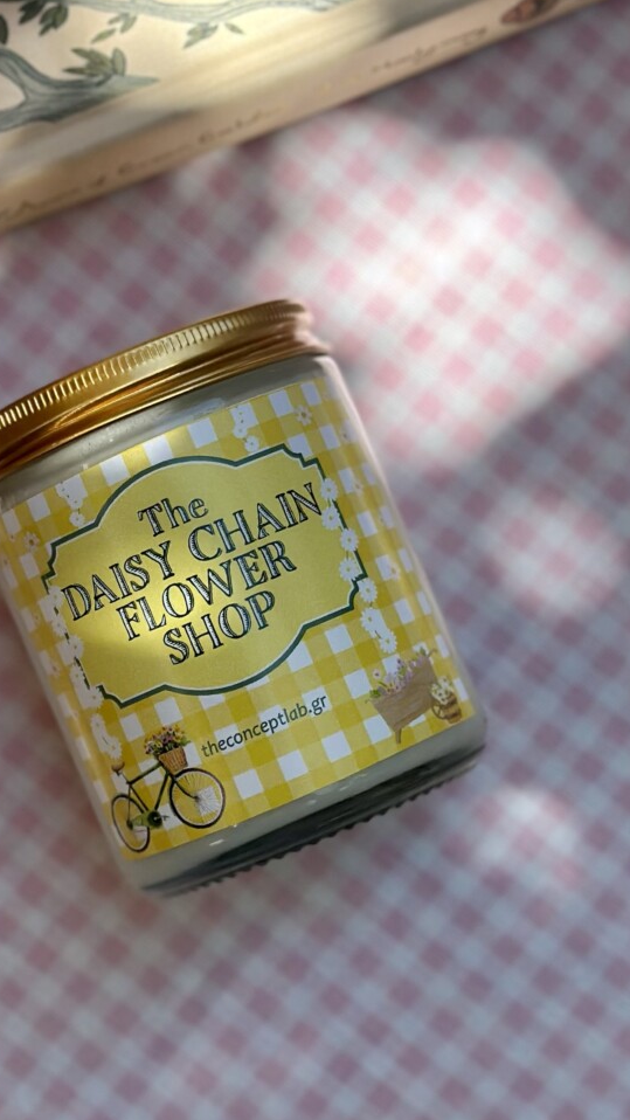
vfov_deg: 29.7
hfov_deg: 16.9
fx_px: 2108
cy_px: 556
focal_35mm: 71
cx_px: 181
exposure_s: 1/2976
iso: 80
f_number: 1.78
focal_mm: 6.86
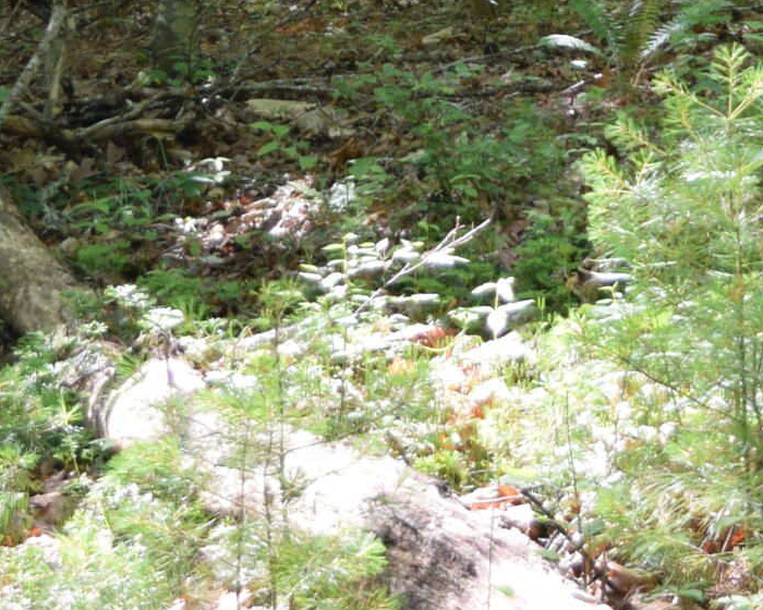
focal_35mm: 193
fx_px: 4358
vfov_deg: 7.8
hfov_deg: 10.0
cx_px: 485
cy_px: -352
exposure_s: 1/125
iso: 400
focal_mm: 32
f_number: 5.6
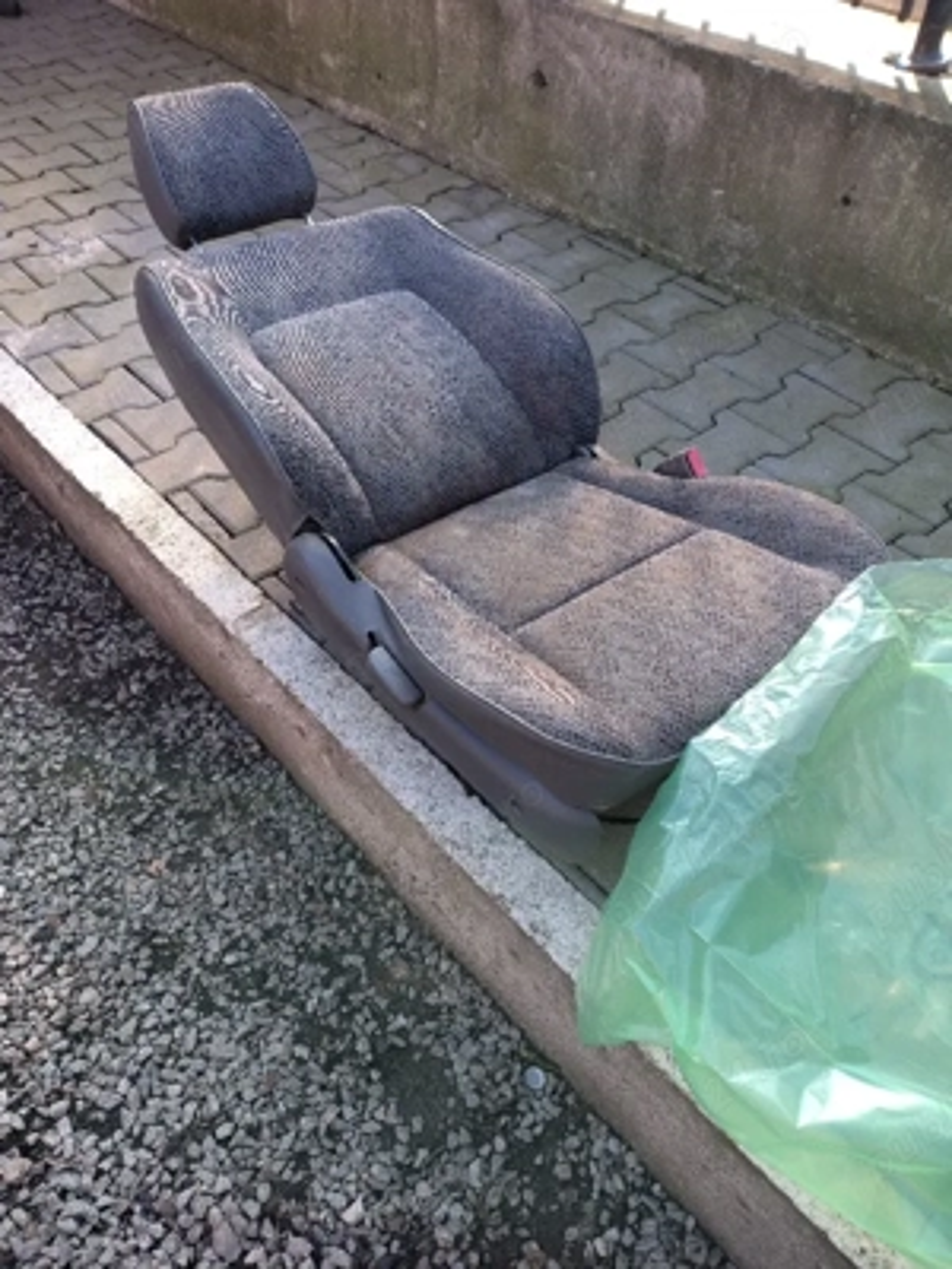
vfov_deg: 69.4
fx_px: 917
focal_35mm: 25
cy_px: 634
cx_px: 476
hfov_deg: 54.9
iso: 143
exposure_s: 1/149
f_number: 1.7
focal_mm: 4.71
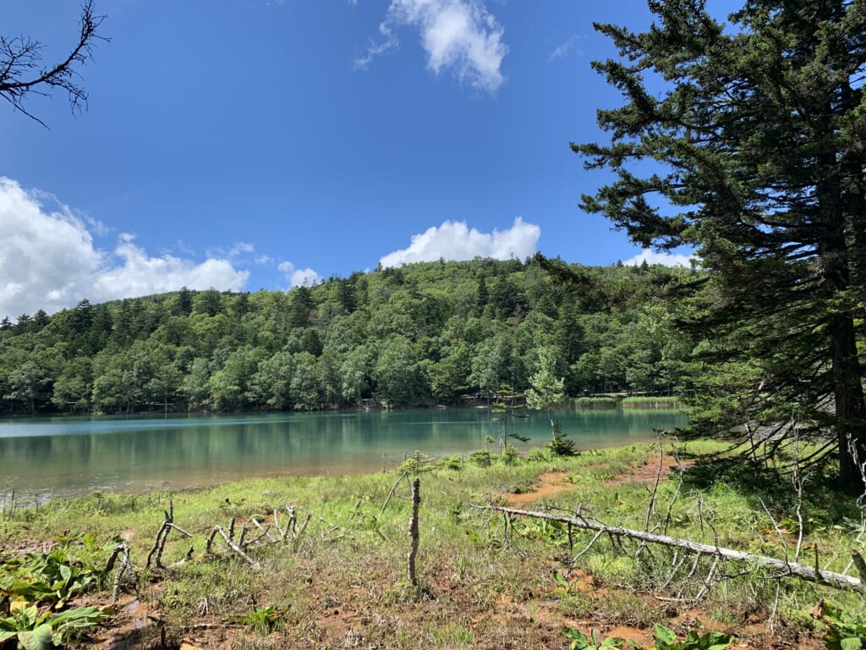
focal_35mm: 26
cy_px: 325
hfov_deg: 67.3
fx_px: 650
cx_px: 433
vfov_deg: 53.1
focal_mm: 4.25
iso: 25
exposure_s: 1/1610
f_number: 1.8
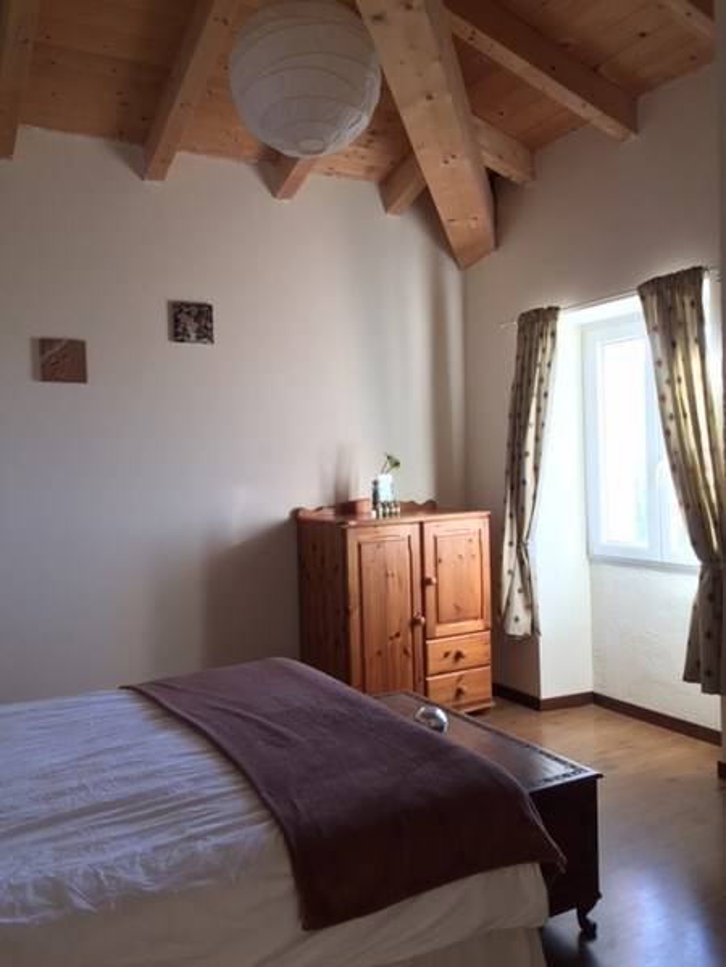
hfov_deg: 48.2
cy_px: 484
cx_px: 363
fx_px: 811
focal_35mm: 29
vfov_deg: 61.7
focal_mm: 4.15
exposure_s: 1/33
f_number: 2.2
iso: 32
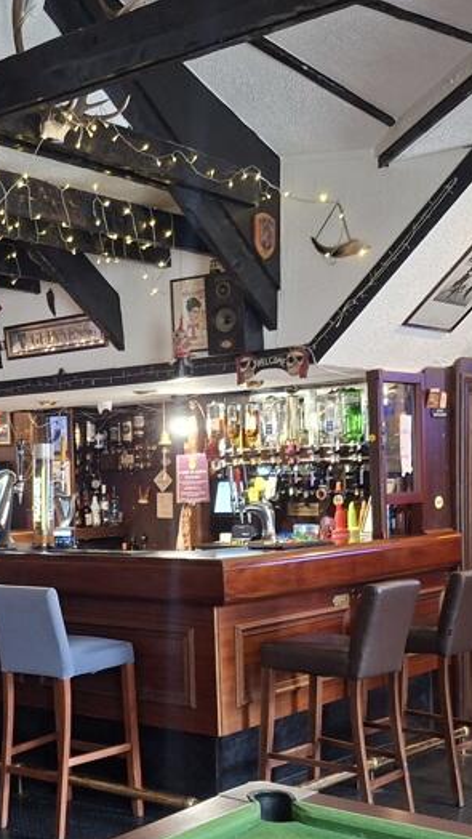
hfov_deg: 23.7
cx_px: 30
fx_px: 1090
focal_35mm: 49
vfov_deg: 41.7
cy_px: 536
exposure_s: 1/33
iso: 400
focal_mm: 5.54
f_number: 1.8
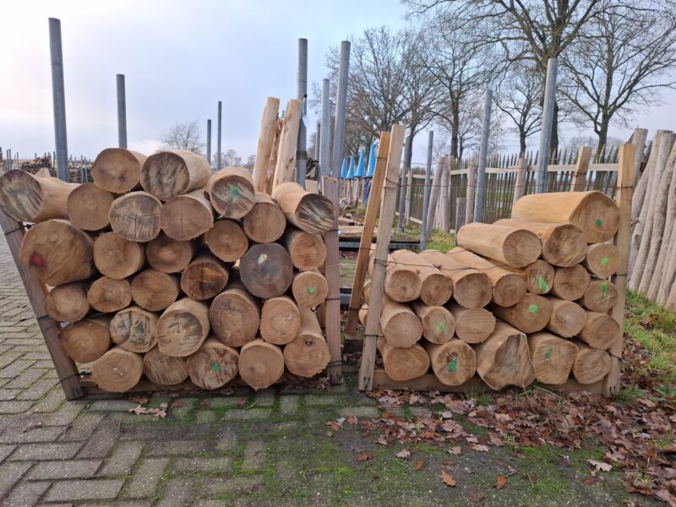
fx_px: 449
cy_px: 254
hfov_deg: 73.9
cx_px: 338
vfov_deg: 58.9
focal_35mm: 23
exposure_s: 1/135
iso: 50
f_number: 1.8
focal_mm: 5.54
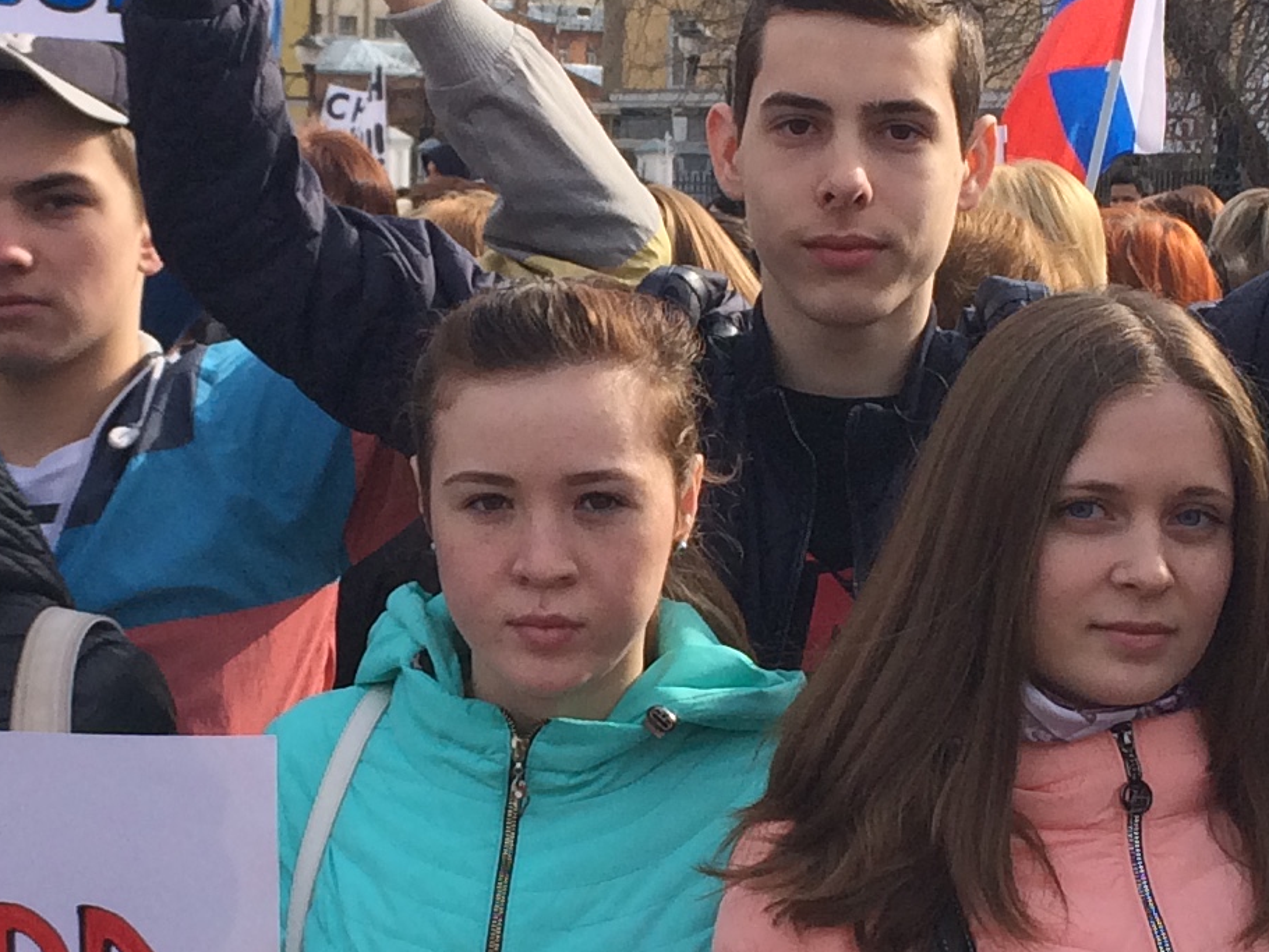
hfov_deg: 18.8
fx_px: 3814
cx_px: 420
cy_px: 549
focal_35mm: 104
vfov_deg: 14.2
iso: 32
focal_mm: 4.15
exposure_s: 1/1208
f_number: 2.2
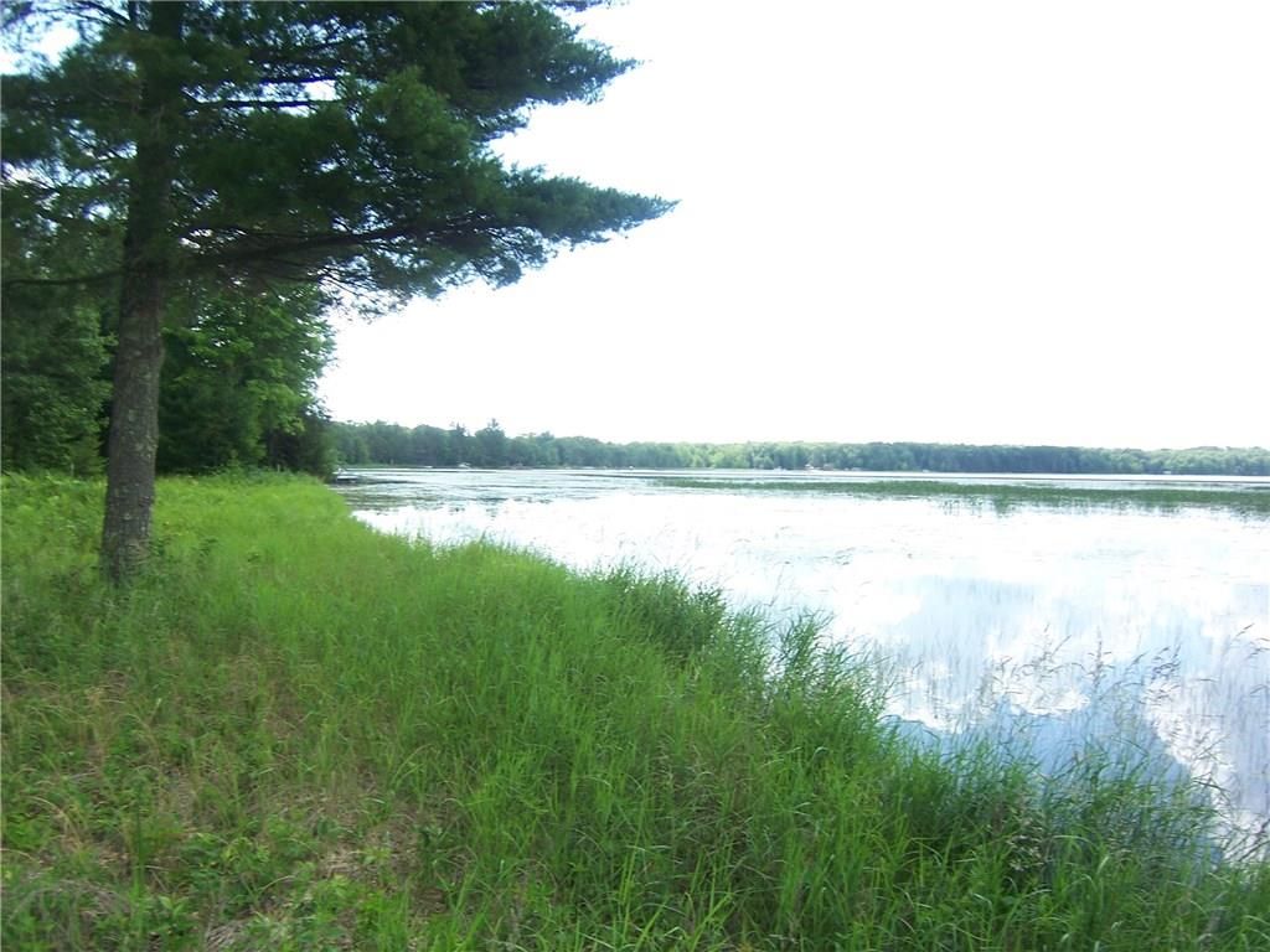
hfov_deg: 73.9
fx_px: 844
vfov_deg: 58.9
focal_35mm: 23
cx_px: 635
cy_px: 476
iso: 64
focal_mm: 3.8
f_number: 2.8
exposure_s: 1/250
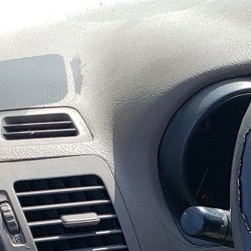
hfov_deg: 14.6
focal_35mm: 110
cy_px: 391
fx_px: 902
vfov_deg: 14.6
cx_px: 396
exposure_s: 1/909
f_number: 1.5
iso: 50
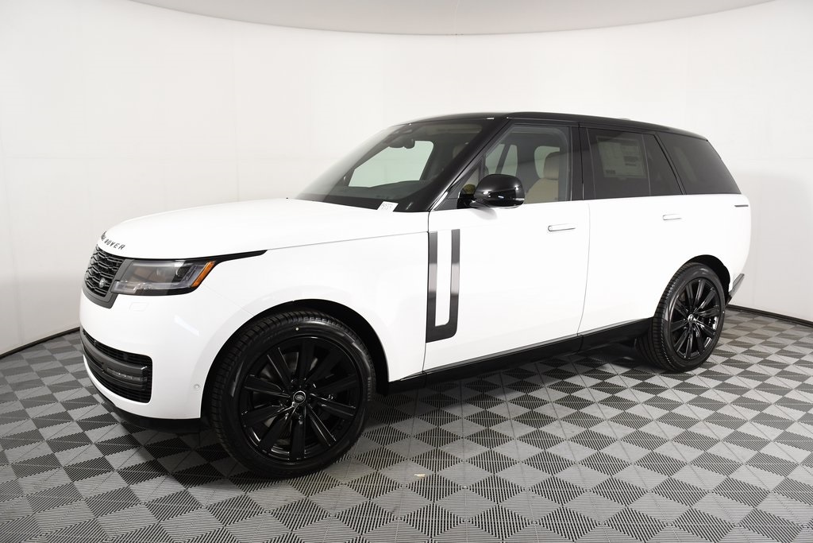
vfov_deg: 47.9
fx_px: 610
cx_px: 406
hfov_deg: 67.4
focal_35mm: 27
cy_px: 272
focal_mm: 18
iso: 1250
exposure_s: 1/200
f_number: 5.6
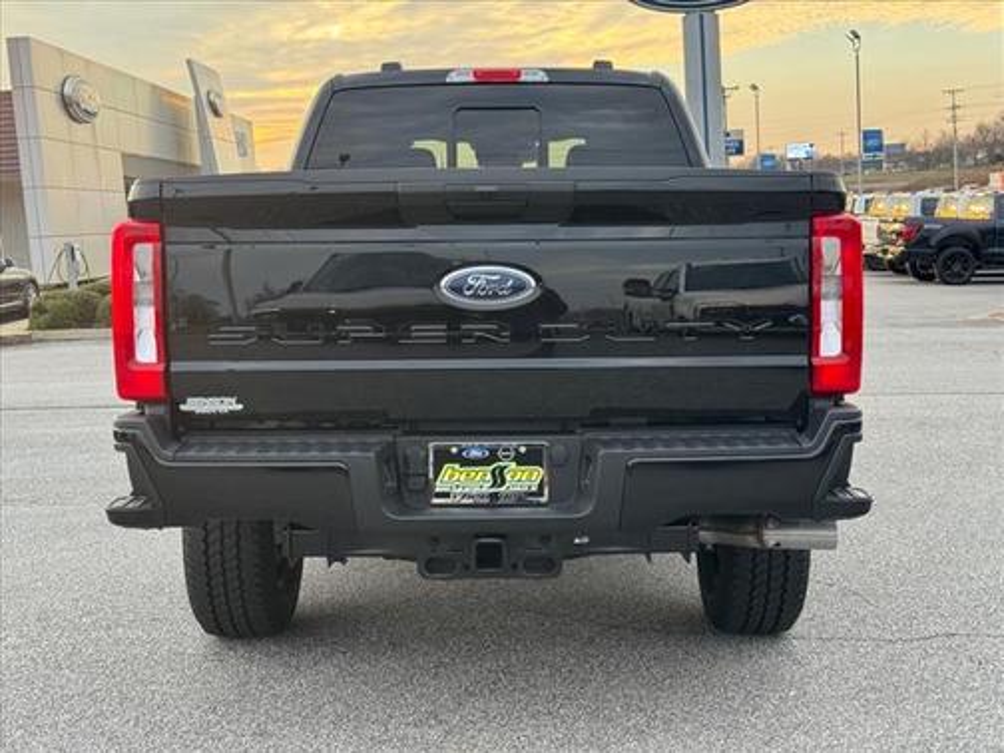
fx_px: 1392
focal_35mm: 48
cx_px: 502
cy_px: 376
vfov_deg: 30.3
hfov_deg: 39.7
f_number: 1.78
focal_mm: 6.76
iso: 80
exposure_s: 1/171
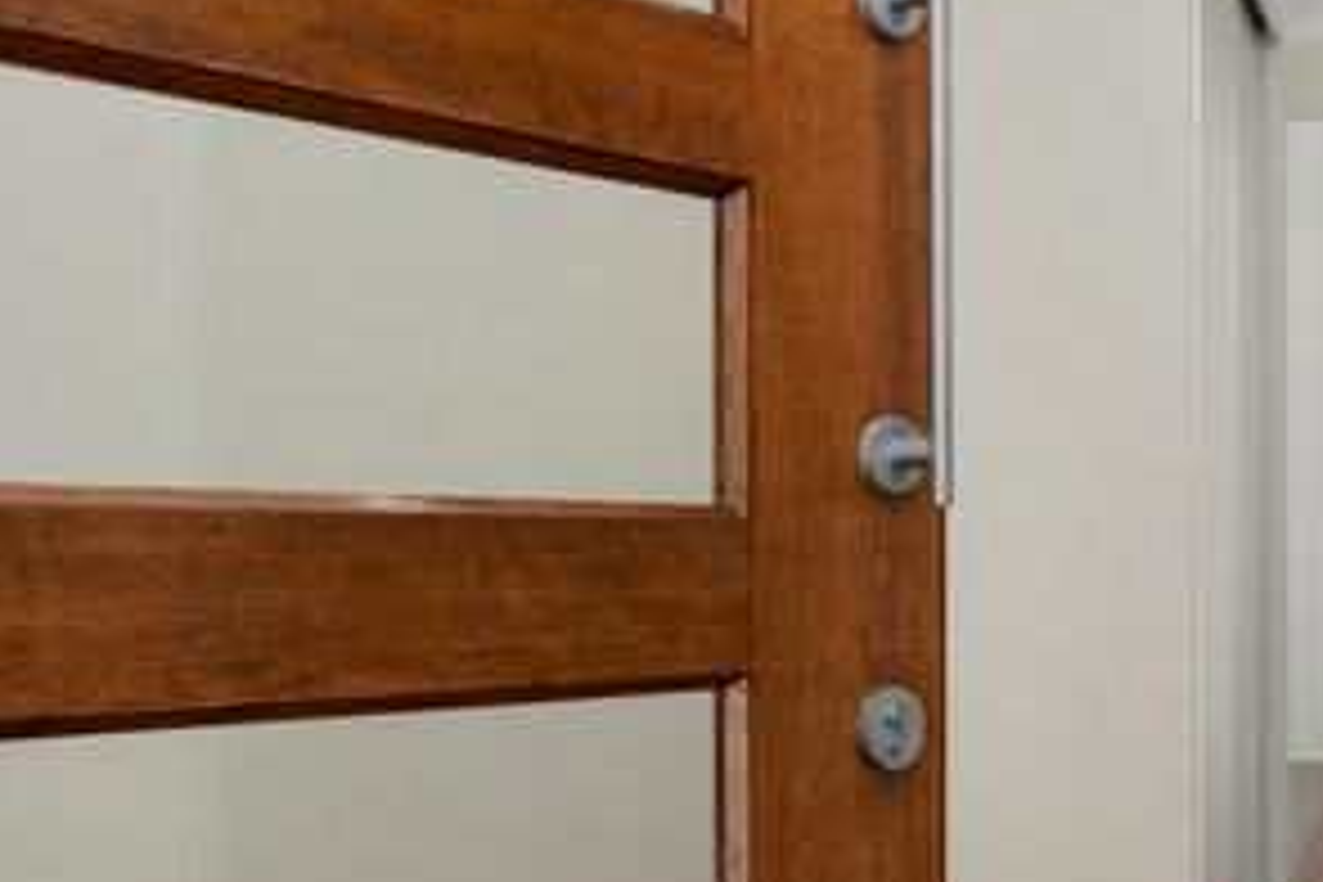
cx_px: 976
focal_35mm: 48
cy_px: 574
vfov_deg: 27.9
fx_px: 1764
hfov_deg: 40.1
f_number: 10
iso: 200
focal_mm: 30
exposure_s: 1/5
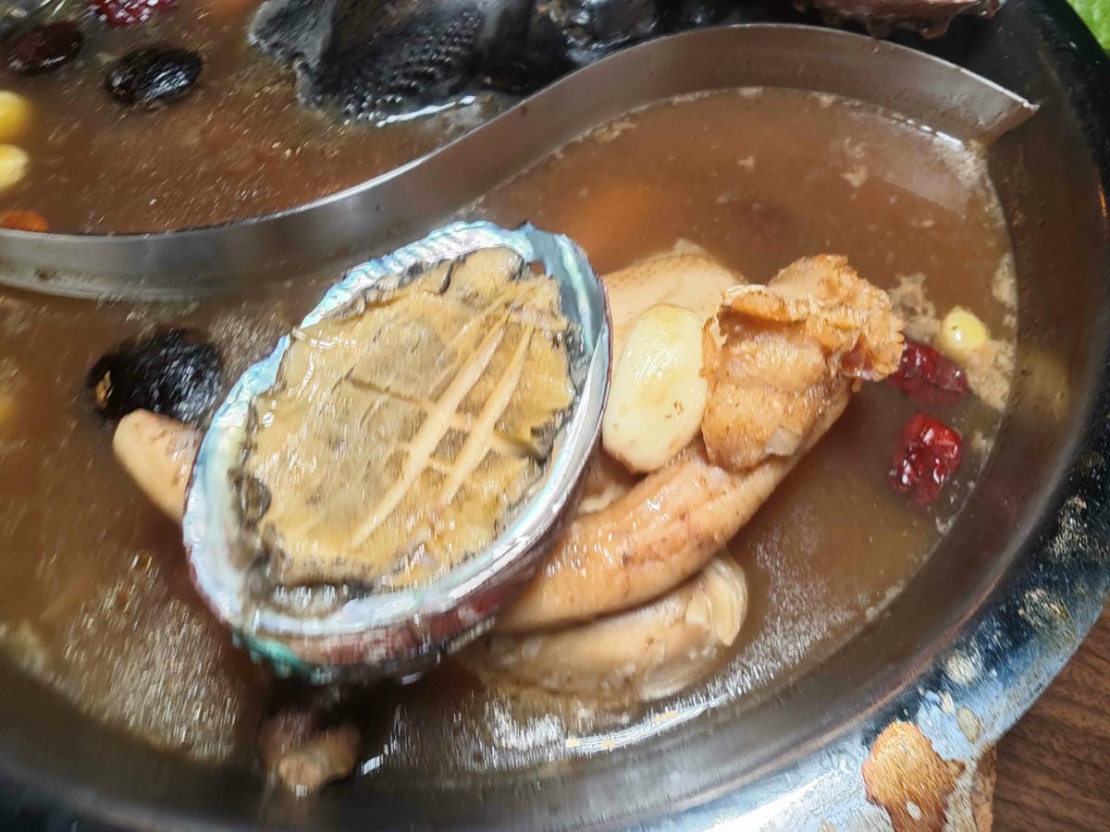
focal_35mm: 23
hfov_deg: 73.9
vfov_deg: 58.9
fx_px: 738
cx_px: 555
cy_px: 416
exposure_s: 1/40
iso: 160
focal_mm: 2.03
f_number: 1.8
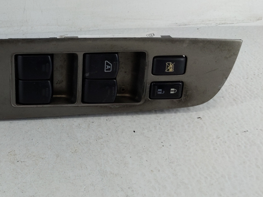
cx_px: 17
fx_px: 357
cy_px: 92
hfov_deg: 37.3
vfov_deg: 30.9
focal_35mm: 47
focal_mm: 4.38
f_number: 1.73
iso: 55
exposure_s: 1/124
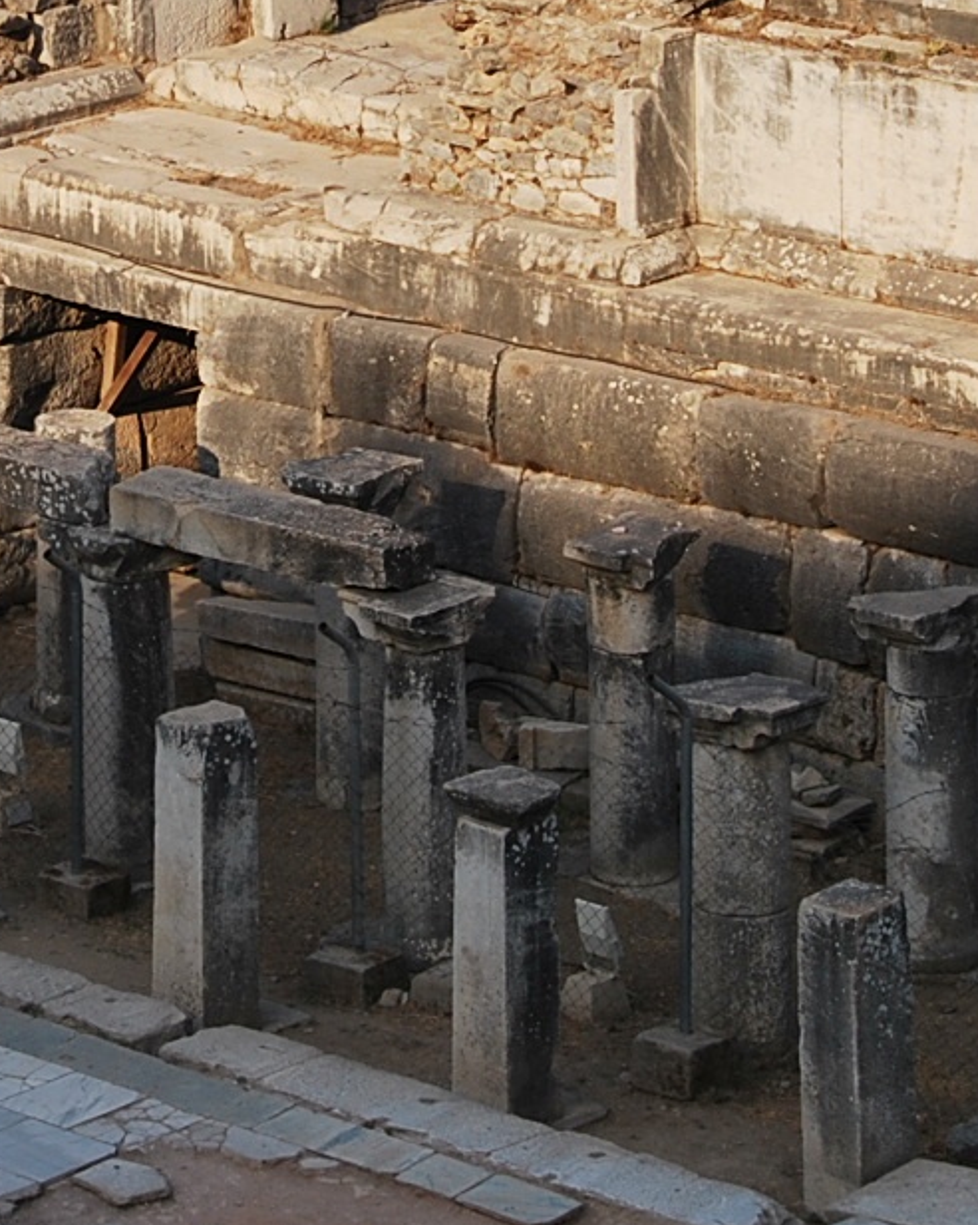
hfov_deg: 7.7
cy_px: -50
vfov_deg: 9.6
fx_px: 7225
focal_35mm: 199
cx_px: 50
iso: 140
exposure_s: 1/250
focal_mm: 45
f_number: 10
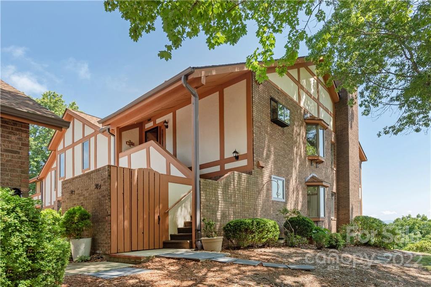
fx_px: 227
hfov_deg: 86.9
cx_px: 216
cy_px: 144
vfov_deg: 64.6
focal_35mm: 19
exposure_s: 1/320
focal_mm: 19
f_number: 8
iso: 320
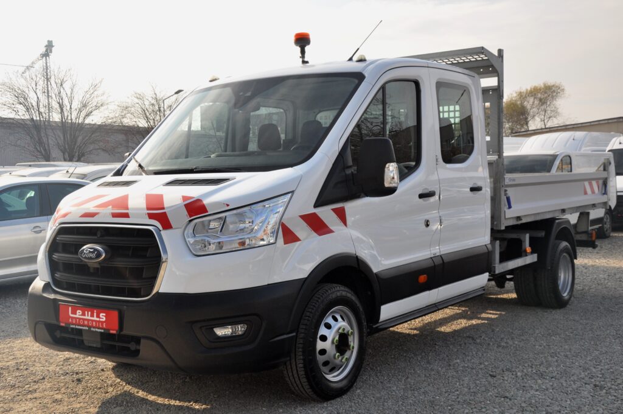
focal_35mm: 42
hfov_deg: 46.5
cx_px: 312
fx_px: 726
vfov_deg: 31.8
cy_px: 207
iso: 500
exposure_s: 1/320
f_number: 9
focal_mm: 28
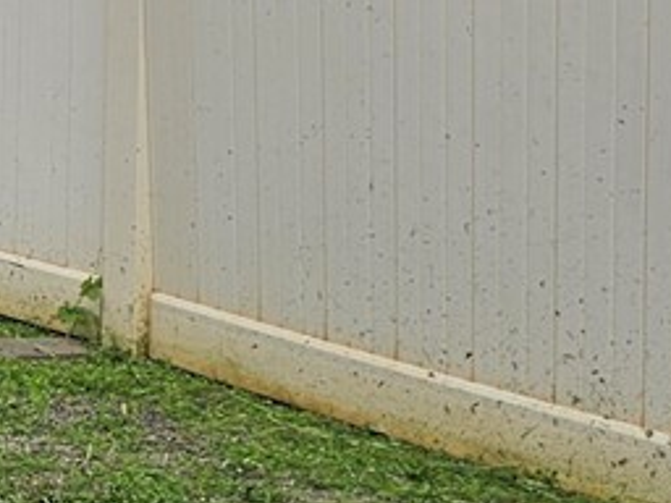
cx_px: -1009
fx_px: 2791
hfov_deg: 11.2
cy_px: -5
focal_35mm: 144
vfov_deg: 10.2
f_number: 1.7
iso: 10
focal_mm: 6.3
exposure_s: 1/1120
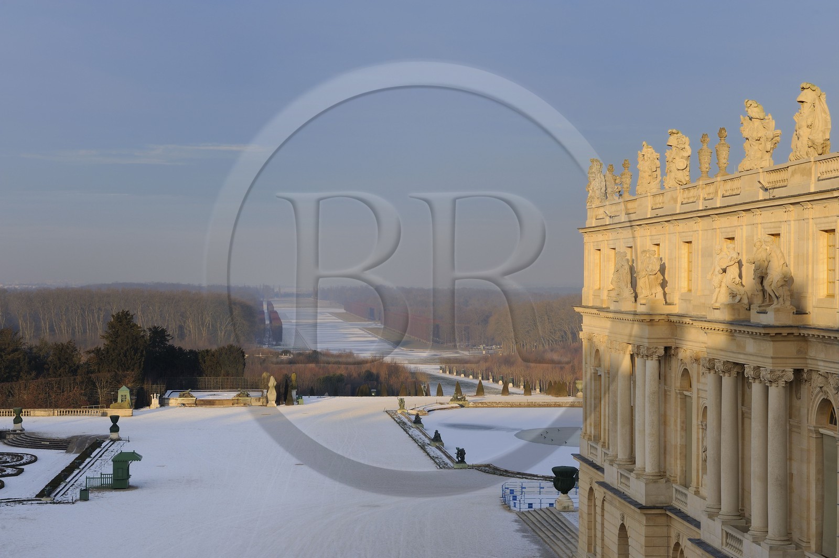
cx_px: 420
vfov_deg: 19.4
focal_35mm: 70
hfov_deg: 28.9
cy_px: 279
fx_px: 1630
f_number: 11
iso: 200
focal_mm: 70
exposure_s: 1/160
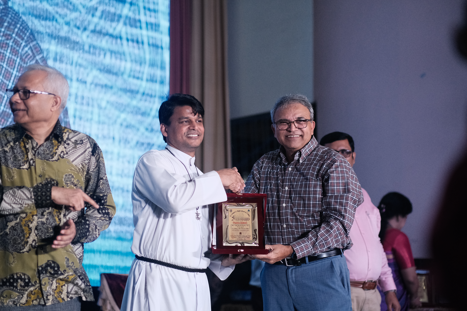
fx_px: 1090
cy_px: 156
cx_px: 234
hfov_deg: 24.2
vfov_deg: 16.3
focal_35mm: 84
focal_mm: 56
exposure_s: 1/50
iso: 2000
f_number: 1.4
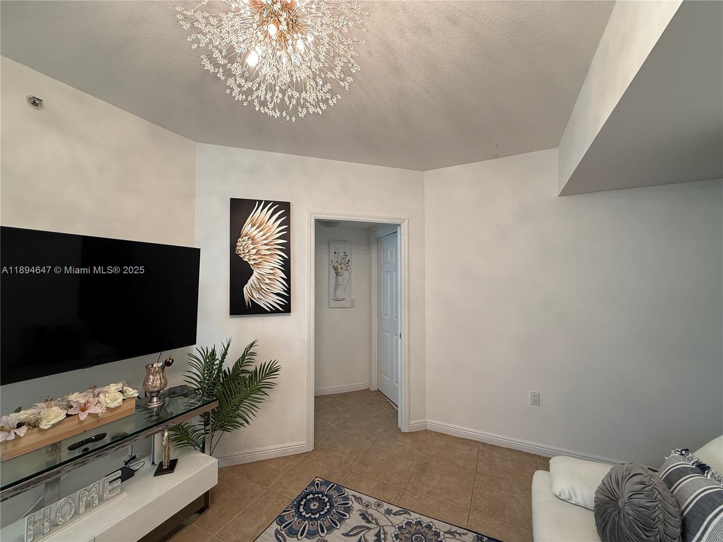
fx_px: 292
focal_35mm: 14
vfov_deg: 85.7
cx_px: 362
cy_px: 271
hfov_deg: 102.1
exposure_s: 1/120
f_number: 2.2
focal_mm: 2.22
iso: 125
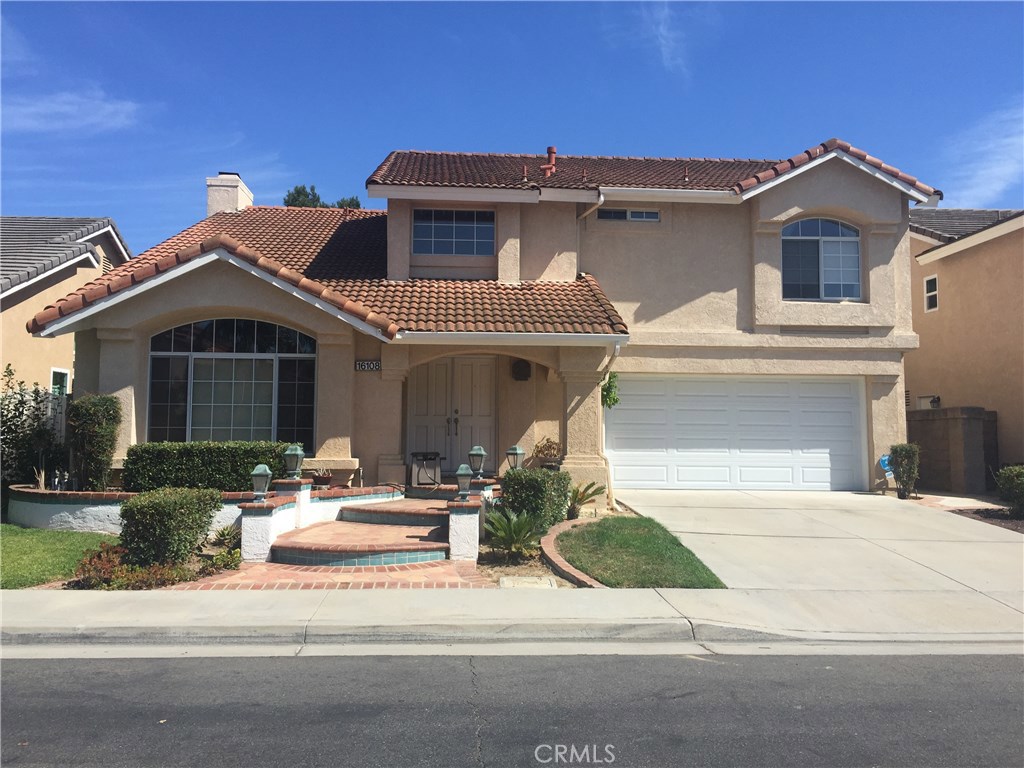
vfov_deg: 48.2
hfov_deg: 61.7
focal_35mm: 29
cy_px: 384
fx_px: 858
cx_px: 512
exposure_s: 1/2326
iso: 32
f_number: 2.2
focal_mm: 4.15
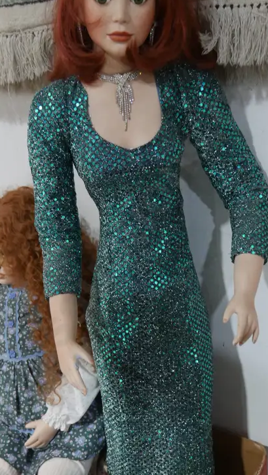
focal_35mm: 43
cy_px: 276
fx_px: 543
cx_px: 98
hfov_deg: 27.6
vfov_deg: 47.2
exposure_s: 1/60
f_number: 3.5
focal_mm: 14
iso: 800
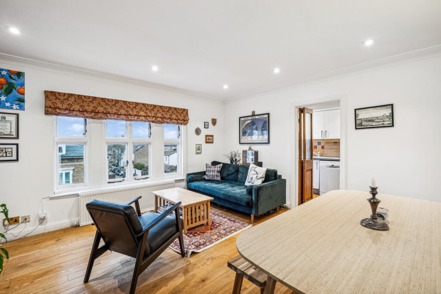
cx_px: 220
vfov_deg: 77.3
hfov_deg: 100.4
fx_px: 184
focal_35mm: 15
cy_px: 147
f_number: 8
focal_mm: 10
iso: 640
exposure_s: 1/4
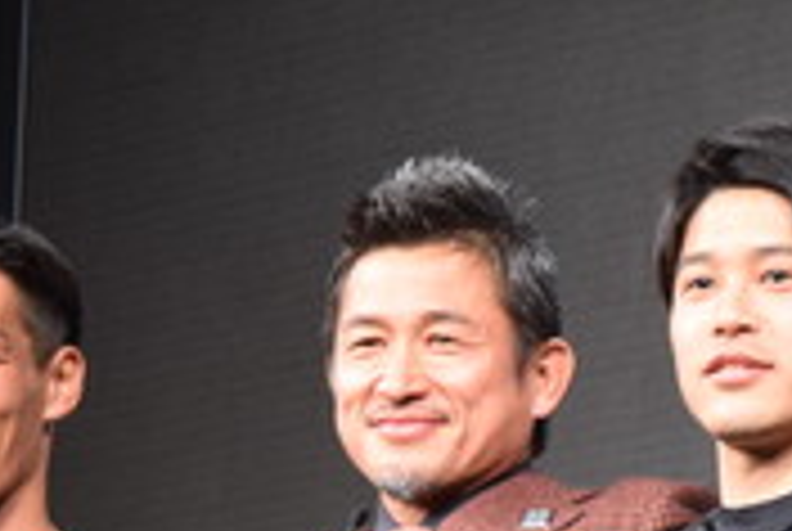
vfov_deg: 3.6
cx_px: 594
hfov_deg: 5.5
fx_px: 8248
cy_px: 1186
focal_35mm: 374
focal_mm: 55
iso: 1100
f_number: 5.6
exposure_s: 1/60
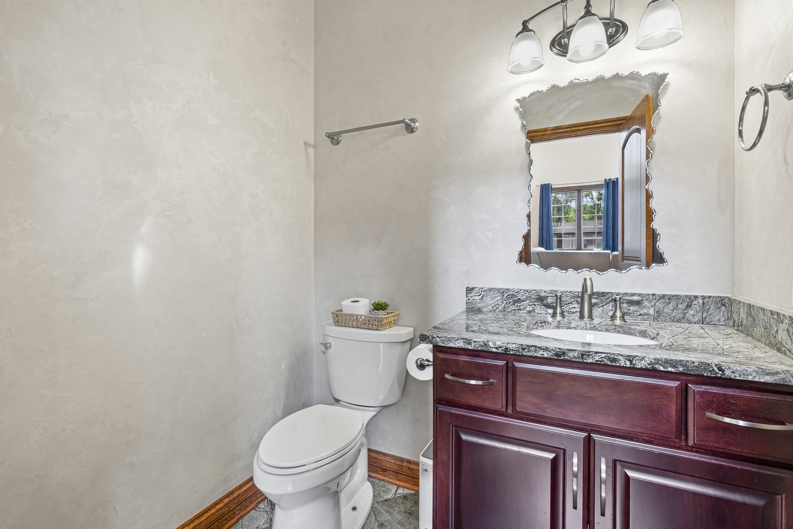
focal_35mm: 16
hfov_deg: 96.7
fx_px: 352
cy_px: 264
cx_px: 396
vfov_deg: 73.7
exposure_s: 1/5
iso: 400
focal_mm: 16
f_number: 8
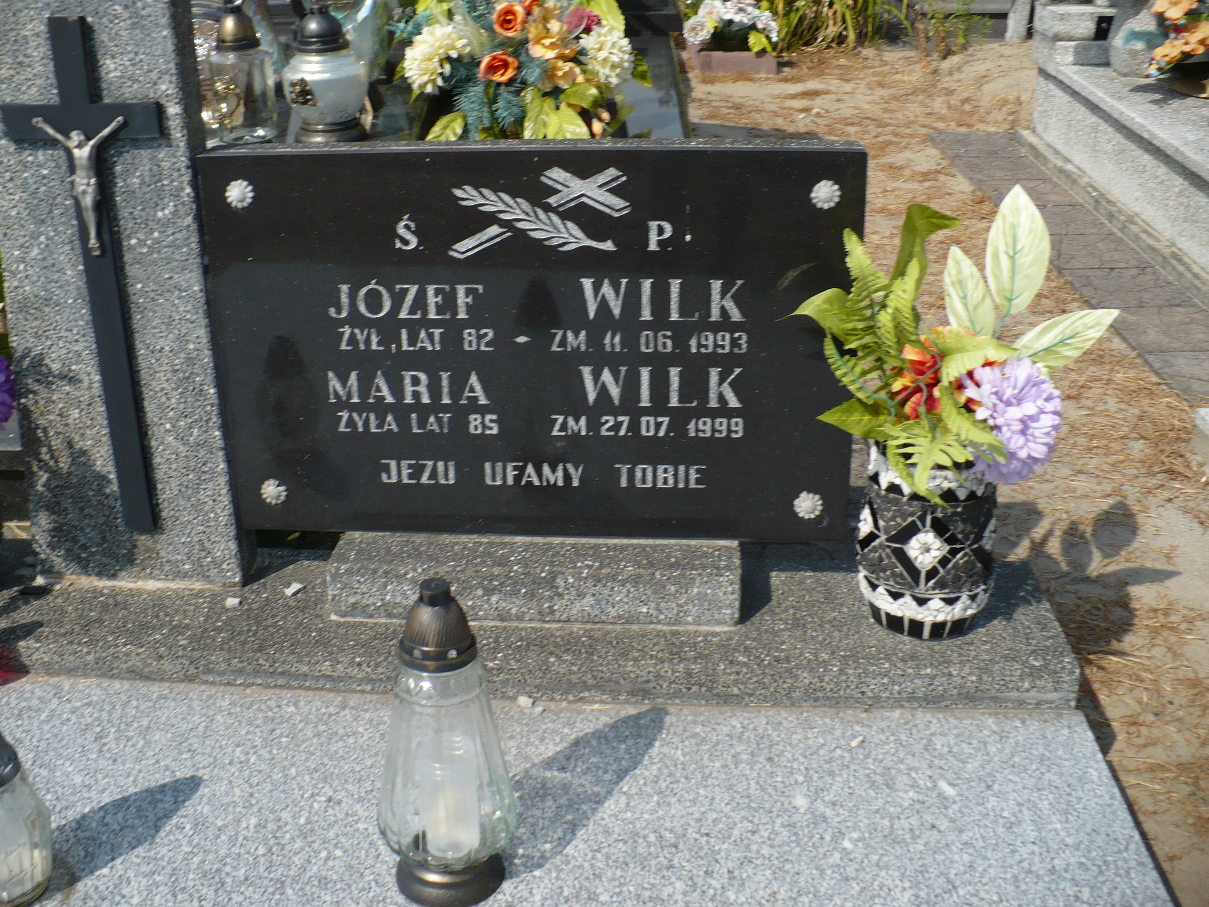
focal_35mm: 37
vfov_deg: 38.7
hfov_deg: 50.1
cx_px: 604
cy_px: 454
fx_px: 1292
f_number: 8
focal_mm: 6.1
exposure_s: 1/250
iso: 100
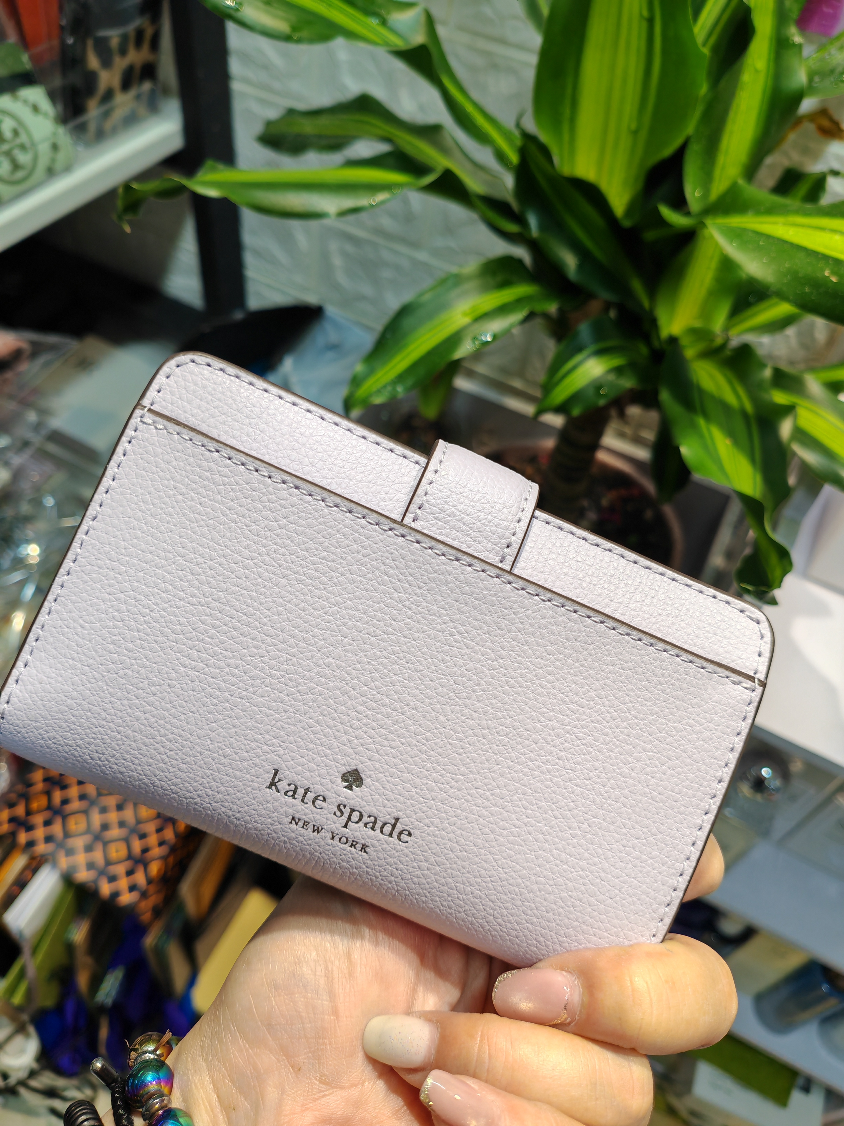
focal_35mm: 25
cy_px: 563
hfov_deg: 54.9
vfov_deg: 69.4
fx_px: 813
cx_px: 422
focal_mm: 5.3
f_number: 1.9
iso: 50
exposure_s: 1/120
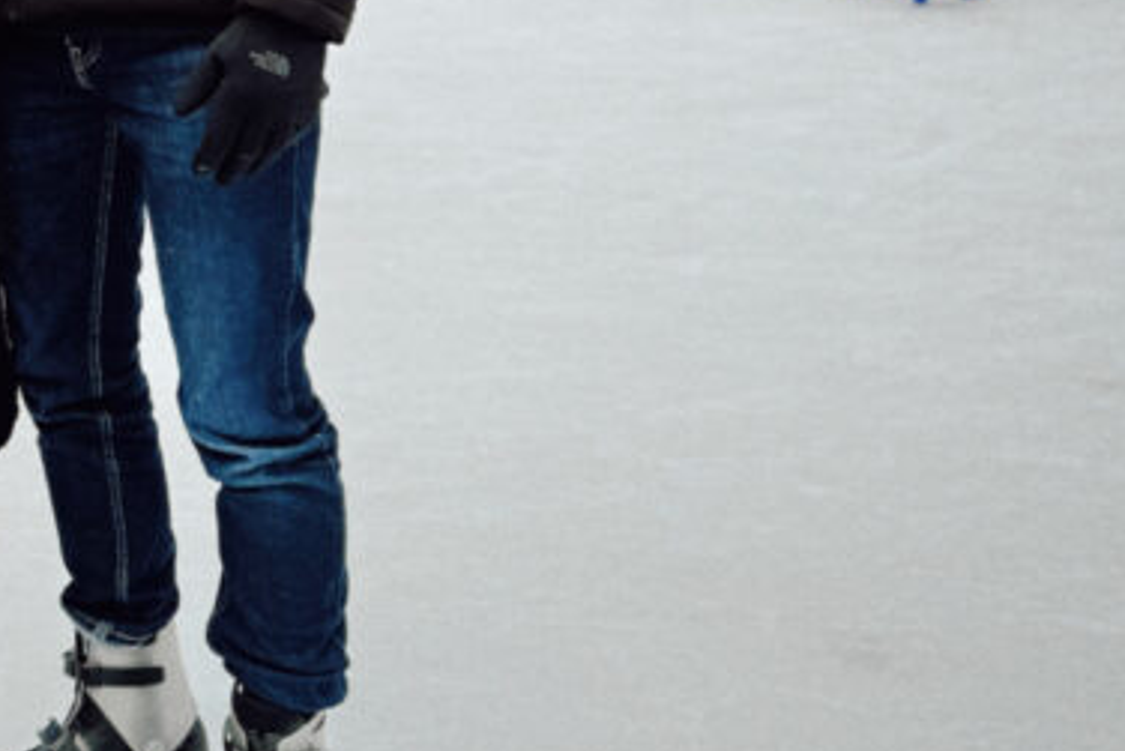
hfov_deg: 27.8
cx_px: -15
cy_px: -45
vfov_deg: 19.3
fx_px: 2126
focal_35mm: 68
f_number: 1.78
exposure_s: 1/4608
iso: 80
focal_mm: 6.86
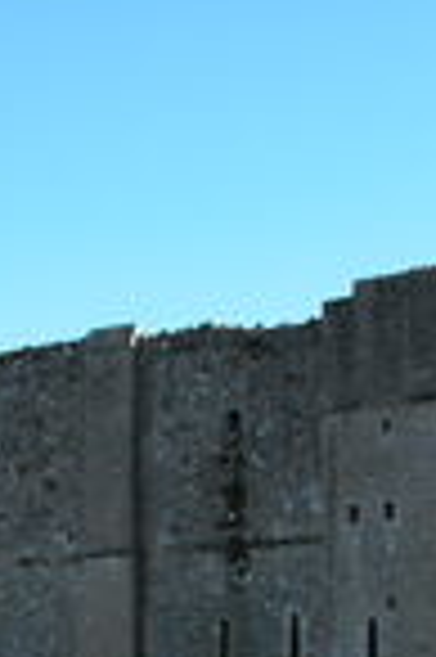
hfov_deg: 13.6
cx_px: 121
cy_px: 644
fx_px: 1821
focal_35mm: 100
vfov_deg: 19.9
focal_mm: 8.9
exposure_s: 1/247
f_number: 5
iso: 100
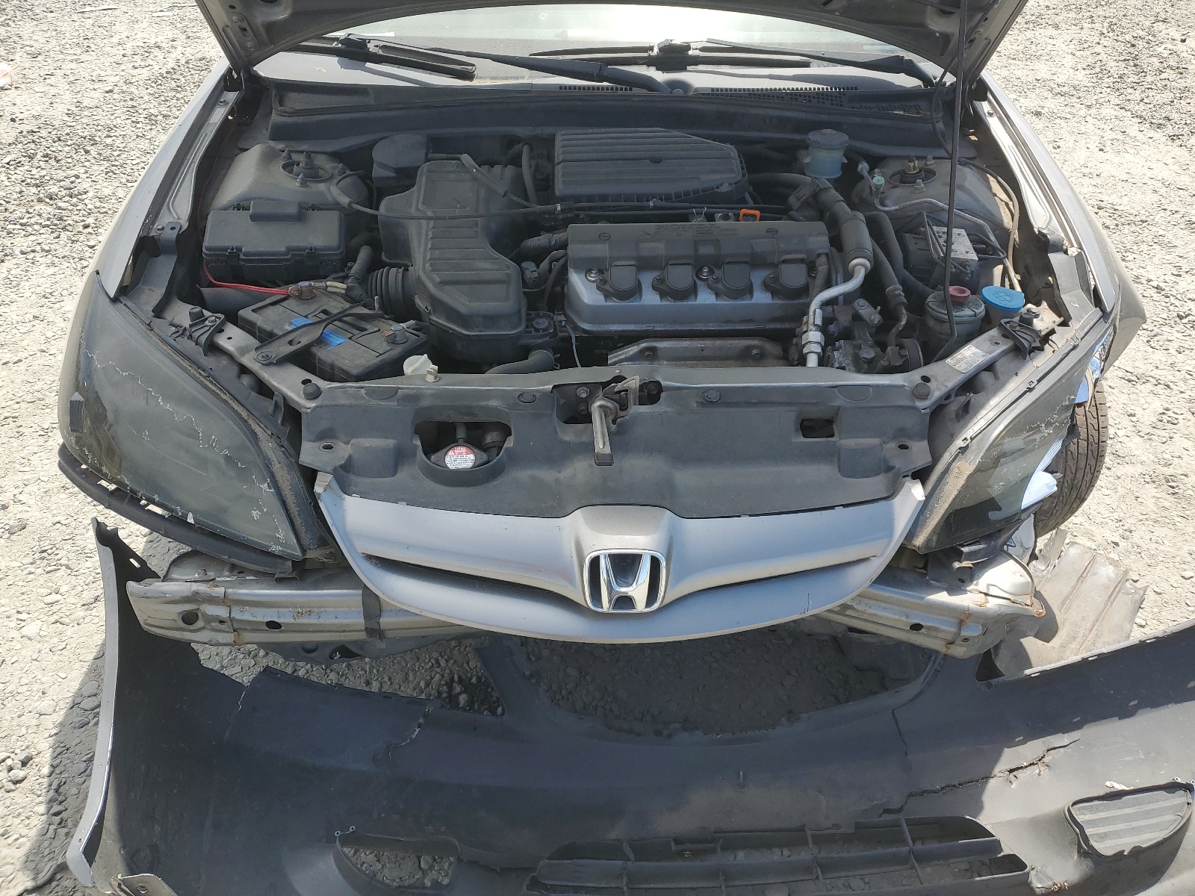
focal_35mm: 26
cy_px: 448
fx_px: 898
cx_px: 598
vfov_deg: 53.1
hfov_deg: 67.3
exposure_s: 1/1429
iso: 50
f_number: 1.5
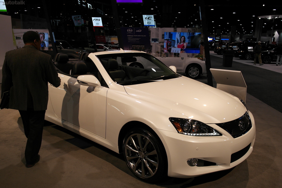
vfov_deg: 43.6
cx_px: 141
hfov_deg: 61.9
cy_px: 94
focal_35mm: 30
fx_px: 235
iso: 200
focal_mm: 20
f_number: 3.5
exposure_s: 1/80
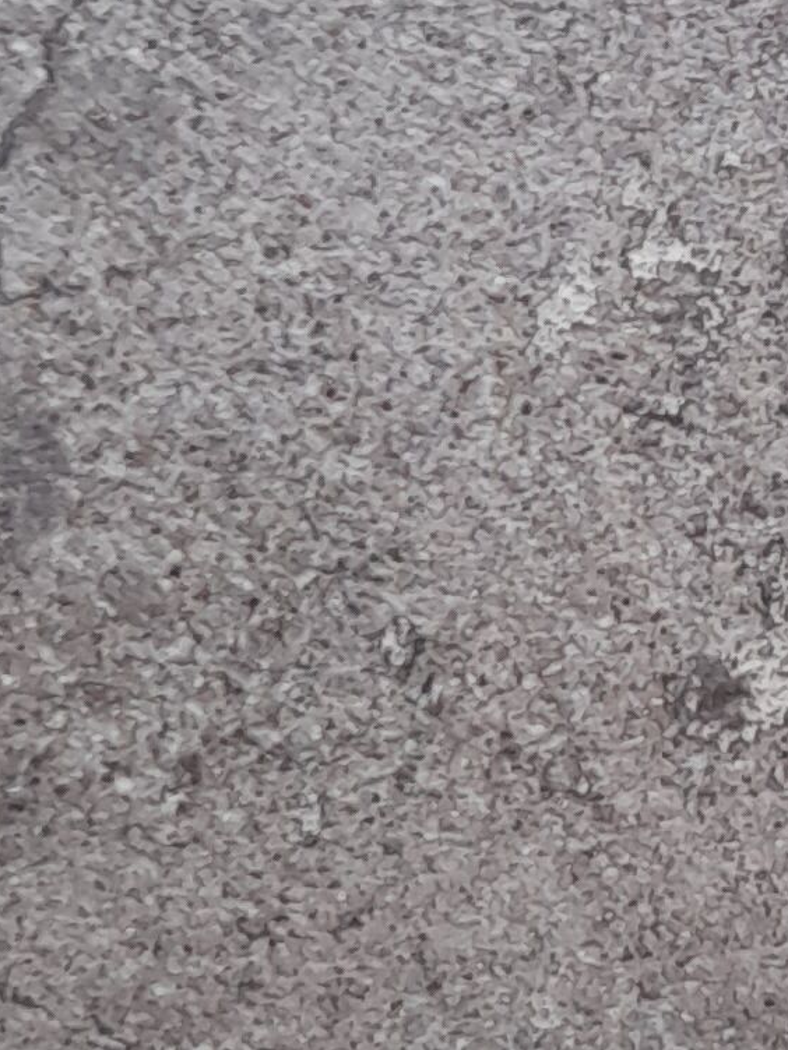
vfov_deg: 14.8
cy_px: 417
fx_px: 4037
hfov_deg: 9.7
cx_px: 1976
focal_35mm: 133
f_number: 2
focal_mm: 4.6
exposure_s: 1/100
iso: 20
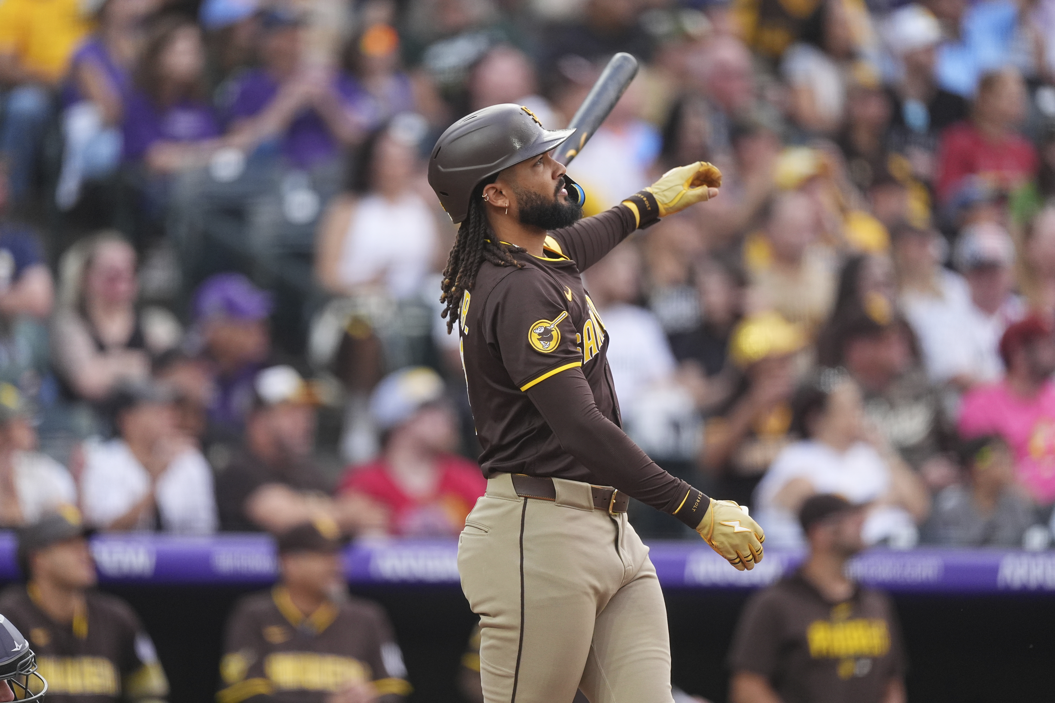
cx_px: 528
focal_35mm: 600
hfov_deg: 3.4
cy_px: 352
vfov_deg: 2.3
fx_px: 17582
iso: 2000
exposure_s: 1/1600
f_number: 4
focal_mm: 600
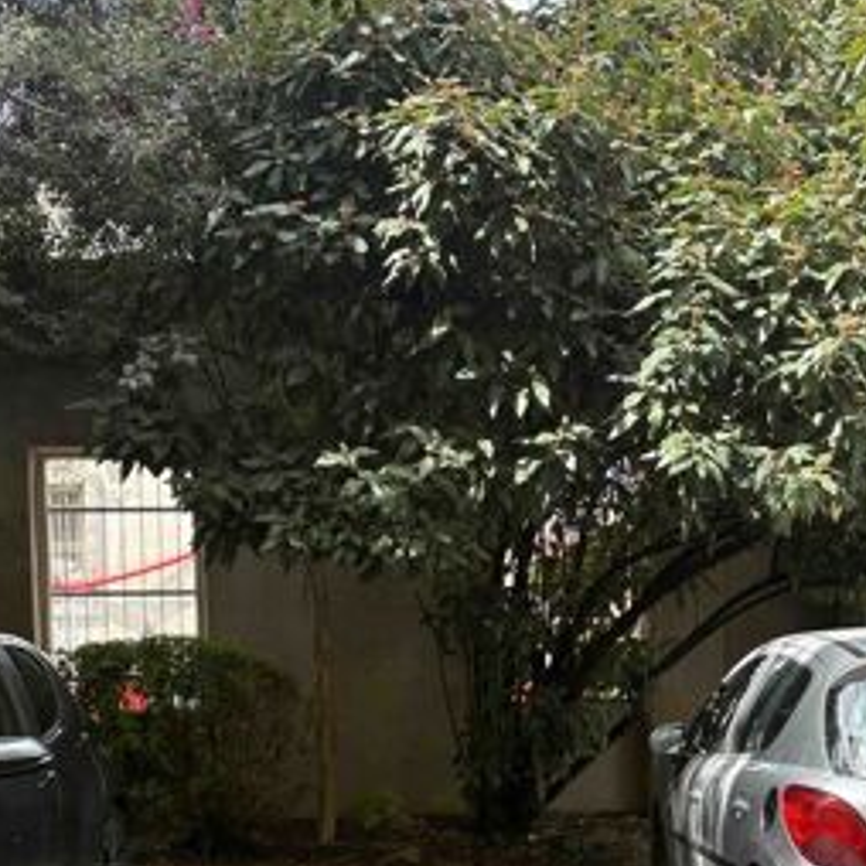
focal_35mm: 58
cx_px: 419
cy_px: 736
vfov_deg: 28.7
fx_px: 1642
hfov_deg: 29.6
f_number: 1.6
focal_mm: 5.96
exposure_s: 1/338
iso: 64
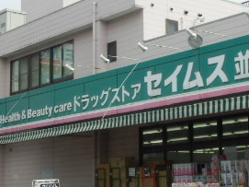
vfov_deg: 14.2
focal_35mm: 104
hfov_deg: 18.7
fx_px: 748
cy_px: 104
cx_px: 201
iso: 80
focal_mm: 7.9
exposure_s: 1/500
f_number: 4.2
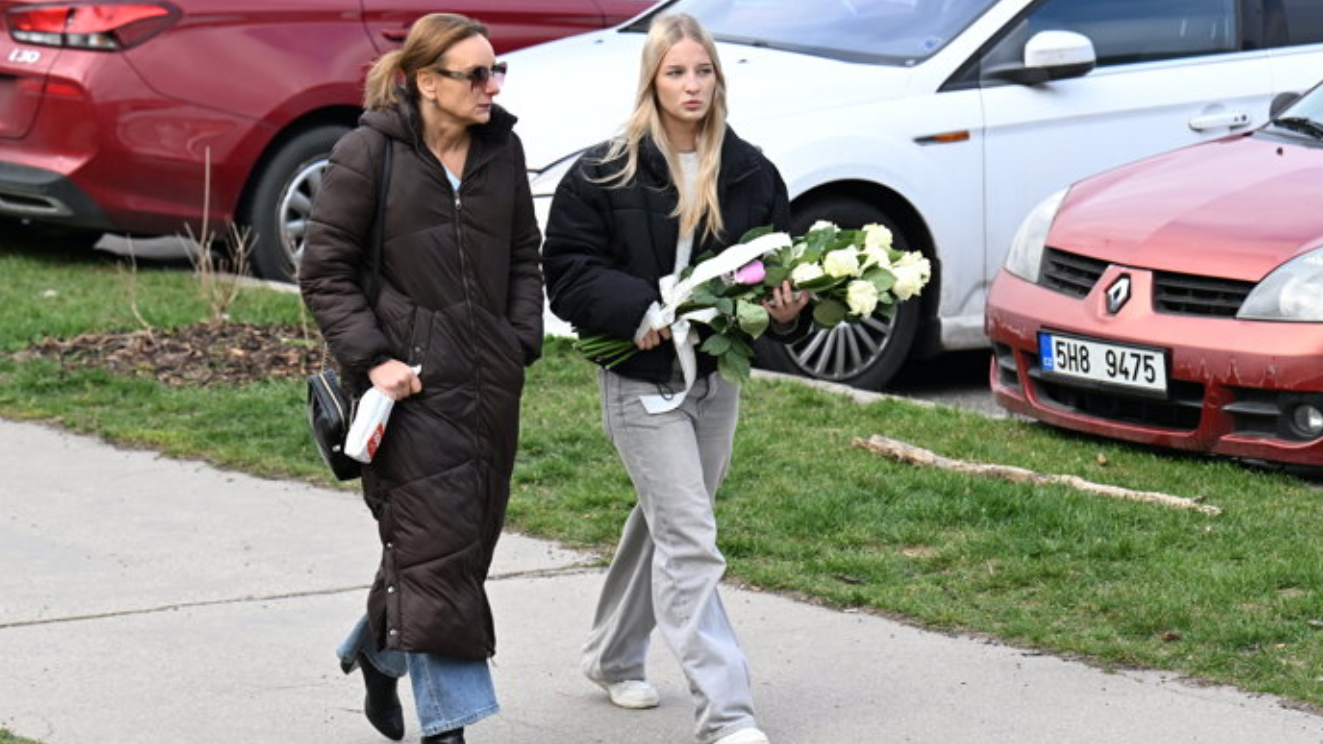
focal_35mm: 228
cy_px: 394
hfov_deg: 9.5
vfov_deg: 5.3
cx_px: 662
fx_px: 7998
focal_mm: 145
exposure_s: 1/1250
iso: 800
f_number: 5
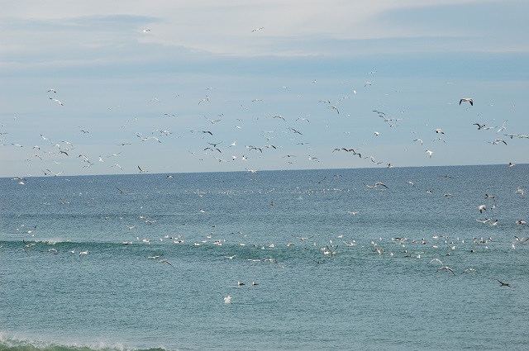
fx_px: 2201
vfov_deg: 9.1
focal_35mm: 150
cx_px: 264
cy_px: 176
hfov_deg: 13.7
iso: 200
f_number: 6.3
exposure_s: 1/640
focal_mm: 100
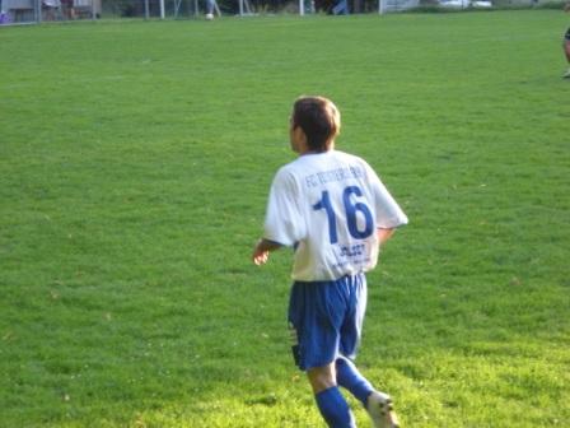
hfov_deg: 17.3
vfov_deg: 13.0
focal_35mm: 114
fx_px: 1877
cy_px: 214
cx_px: 285
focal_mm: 18.9
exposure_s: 1/125
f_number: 5.9
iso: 485
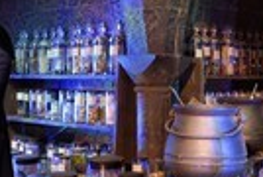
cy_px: 132
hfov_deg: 26.8
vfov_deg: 18.2
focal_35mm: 75
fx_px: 549
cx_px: 171
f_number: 6.3
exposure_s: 1/6
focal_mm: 24
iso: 2500
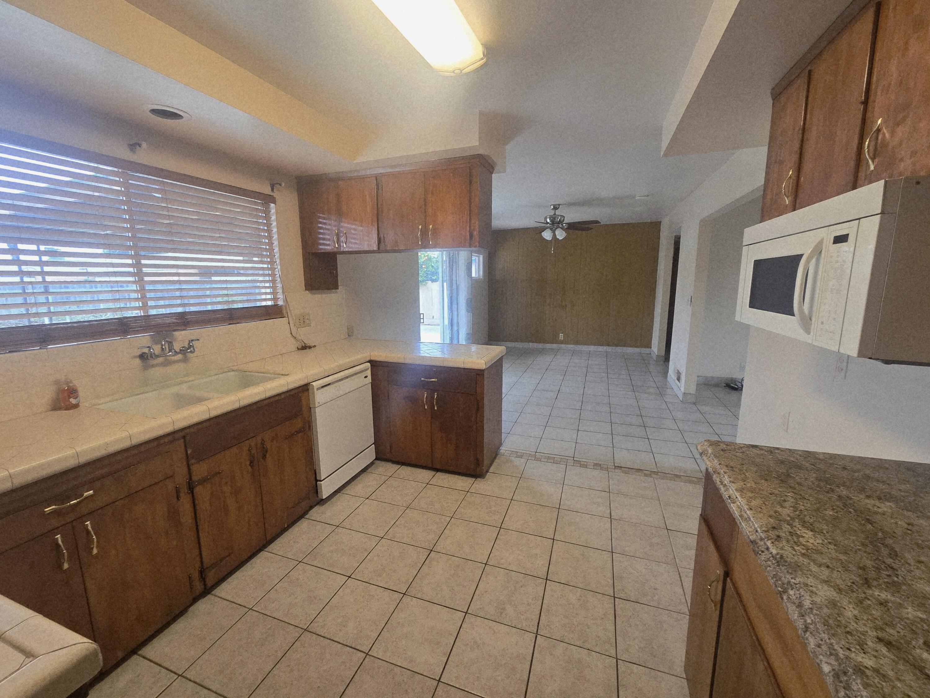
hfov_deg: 106.2
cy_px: 349
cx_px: 465
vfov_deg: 89.9
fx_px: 349
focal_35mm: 13
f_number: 2.2
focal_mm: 2.2
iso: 160
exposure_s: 1/60.2
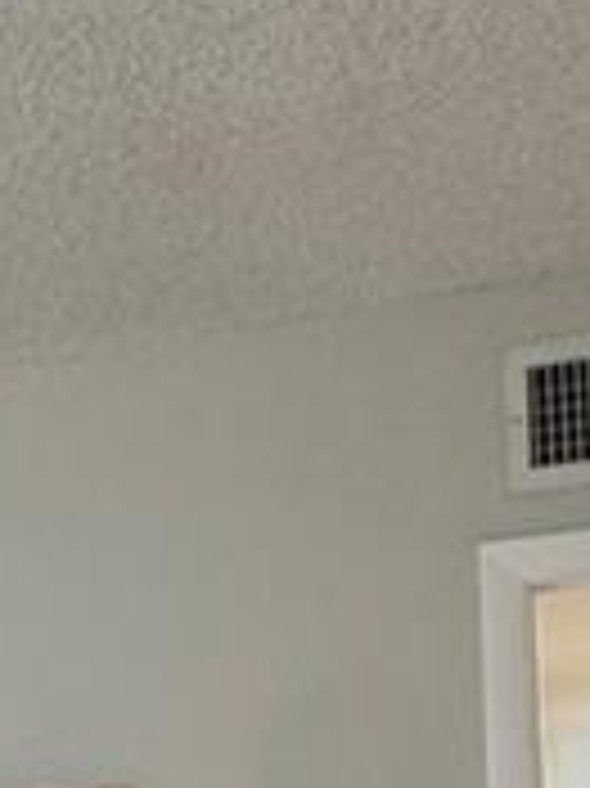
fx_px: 2184
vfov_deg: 17.7
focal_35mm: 96
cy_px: 1270
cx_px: 27
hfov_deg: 15.2
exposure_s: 1/60
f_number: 2.2
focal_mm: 2.22
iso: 160
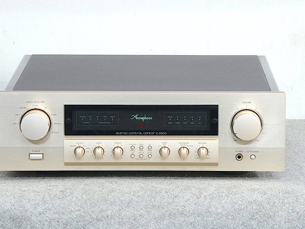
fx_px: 1339
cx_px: 144
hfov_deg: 13.0
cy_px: 111
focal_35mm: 152
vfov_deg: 9.8
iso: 200
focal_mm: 25.6
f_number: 5.4
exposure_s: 1/8
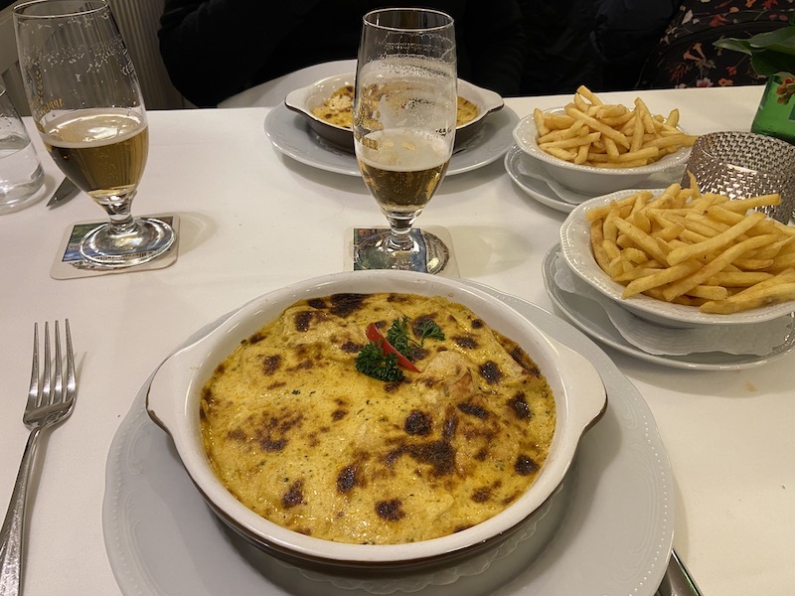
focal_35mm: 26
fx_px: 597
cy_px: 298
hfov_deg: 67.3
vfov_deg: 53.1
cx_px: 398
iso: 250
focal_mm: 4.25
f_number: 1.8
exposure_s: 1/50
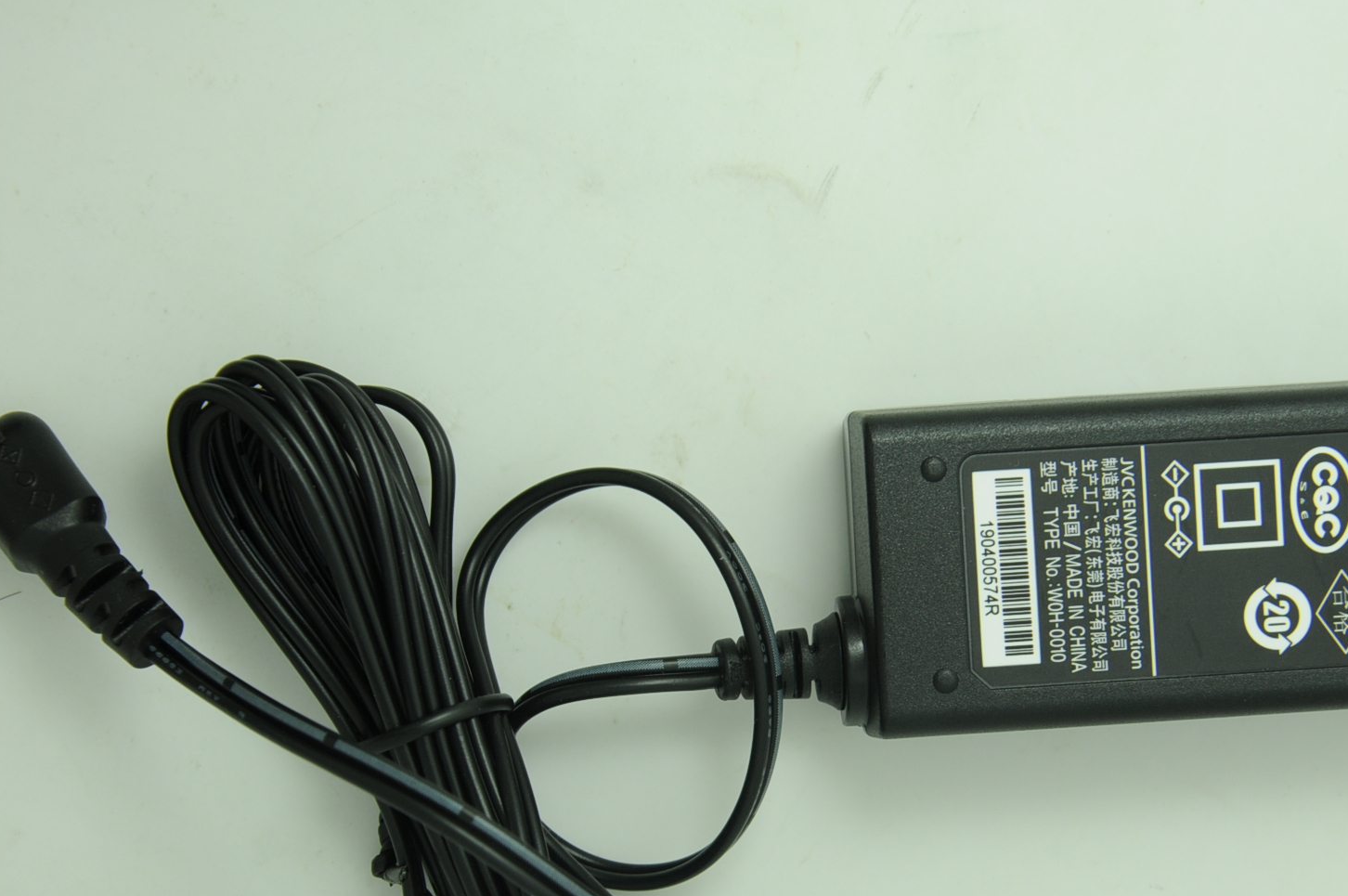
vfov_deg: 14.7
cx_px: 823
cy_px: 585
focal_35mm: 93
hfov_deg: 21.9
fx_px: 3479
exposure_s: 1/80
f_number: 5.6
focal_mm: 42
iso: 200
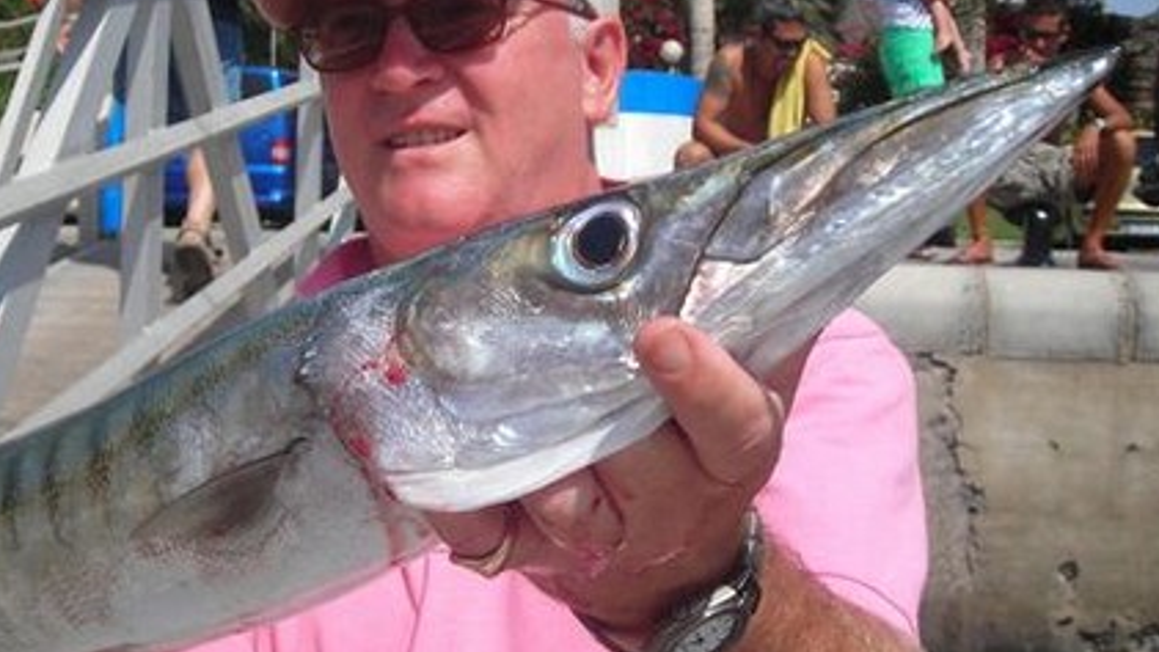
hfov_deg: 33.6
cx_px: 399
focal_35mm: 62
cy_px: 341
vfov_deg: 19.4
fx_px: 1906
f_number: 6.4
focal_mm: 6.3
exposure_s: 1/243
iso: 50
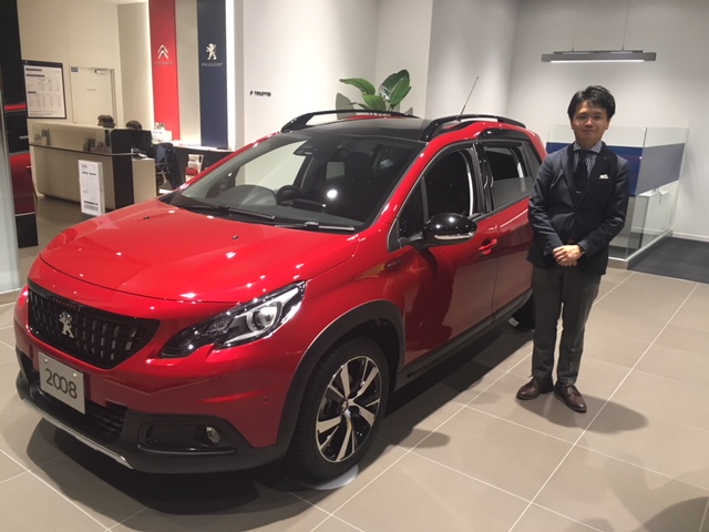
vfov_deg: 48.2
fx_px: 594
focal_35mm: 29
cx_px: 354
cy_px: 266
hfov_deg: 61.7
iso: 100
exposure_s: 1/30
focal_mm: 4.15
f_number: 2.2
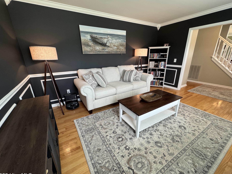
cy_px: 91
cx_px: 116
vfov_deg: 81.7
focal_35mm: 15
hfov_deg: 98.2
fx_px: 101
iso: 200
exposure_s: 1/120
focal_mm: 2.22
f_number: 2.2
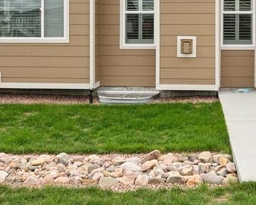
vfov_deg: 25.7
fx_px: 440
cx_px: 175
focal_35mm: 58
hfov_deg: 32.1
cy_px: 34
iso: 800
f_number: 11
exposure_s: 1/640
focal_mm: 15
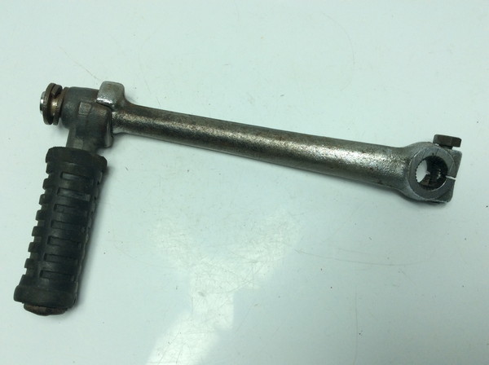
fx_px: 451
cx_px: 244
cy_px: 182
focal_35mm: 32
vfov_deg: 44.0
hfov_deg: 56.9
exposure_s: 1/590
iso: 32
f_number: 2.4
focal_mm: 3.3
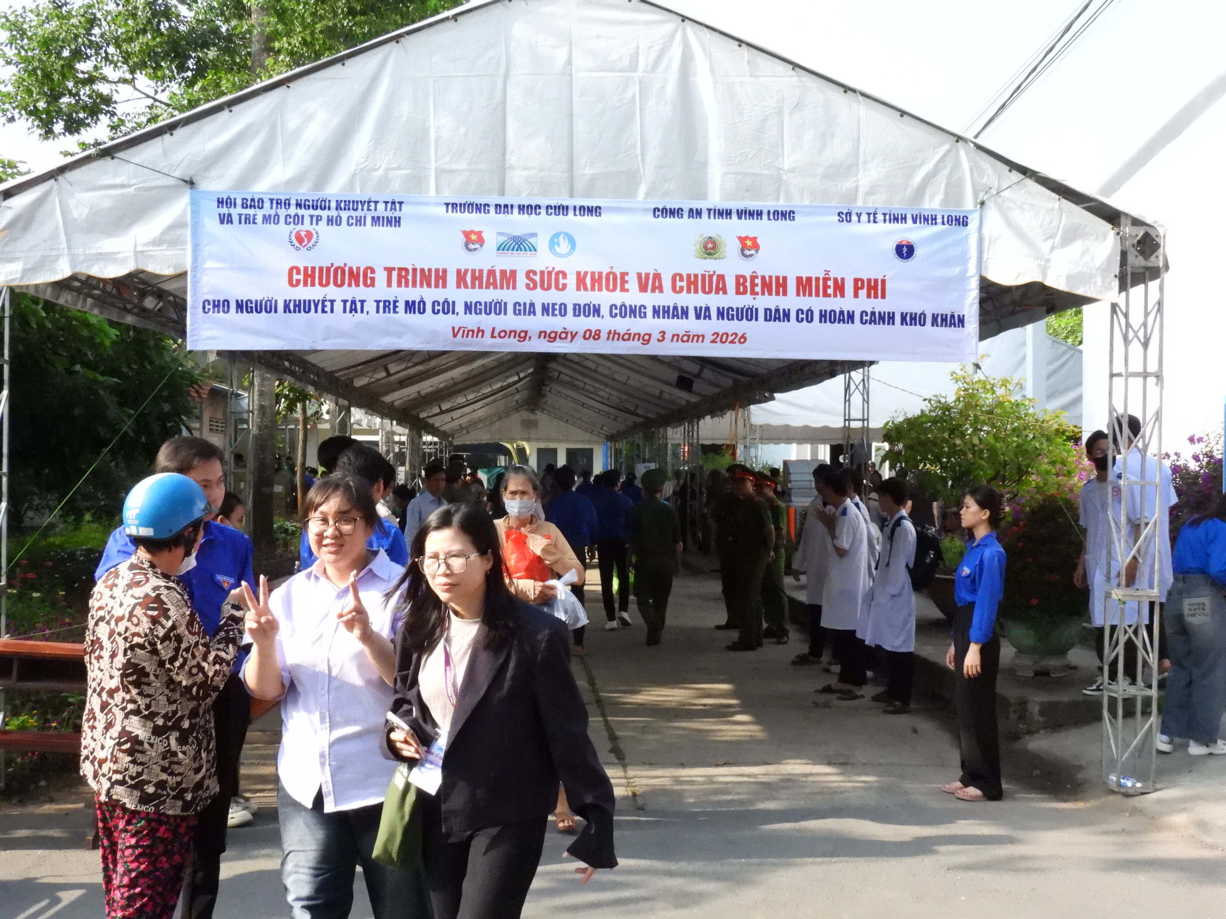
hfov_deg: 46.8
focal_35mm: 40
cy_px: 460
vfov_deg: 36.0
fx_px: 1417
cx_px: 613
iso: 1600
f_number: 6.3
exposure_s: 1/2000
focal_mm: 7.1
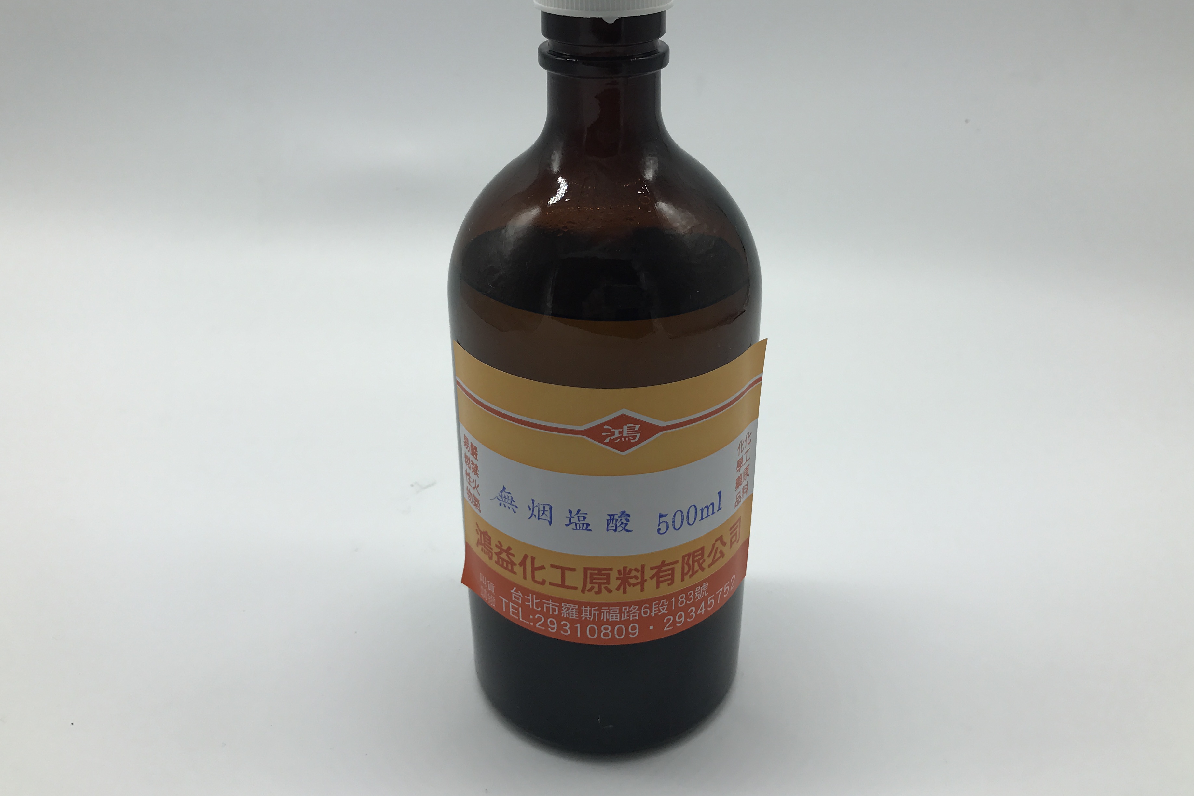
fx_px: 1061
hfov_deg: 58.7
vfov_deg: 40.9
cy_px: 320
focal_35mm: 32
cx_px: 624
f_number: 1.8
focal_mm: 3.99
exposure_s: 1/445
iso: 20
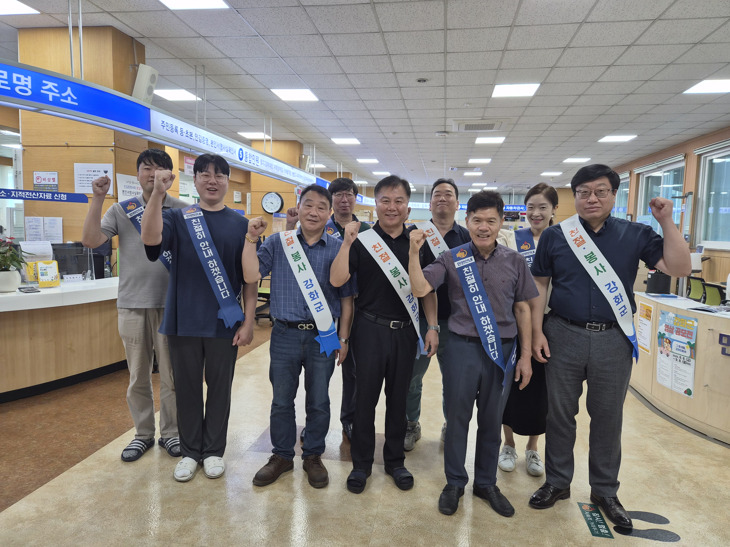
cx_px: 365
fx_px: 485
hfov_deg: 73.9
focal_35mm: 23
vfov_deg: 58.9
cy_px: 274
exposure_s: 1/120
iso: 80
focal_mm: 5.4
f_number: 1.8
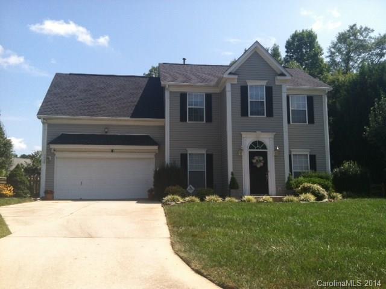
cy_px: 144
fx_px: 390
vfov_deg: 40.6
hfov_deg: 52.7
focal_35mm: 35
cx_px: 193
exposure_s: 1/833
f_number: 2.8
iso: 80
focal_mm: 3.85
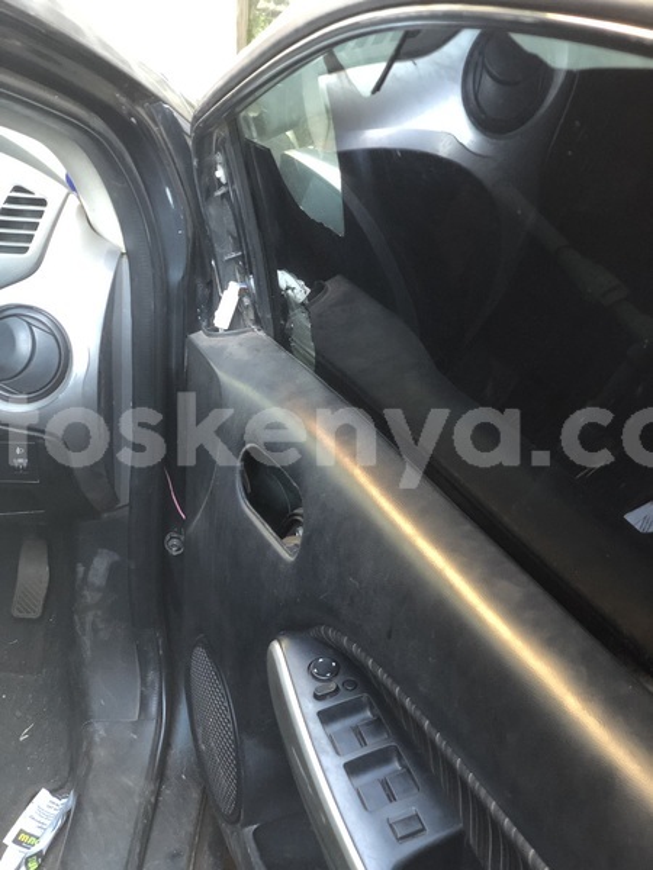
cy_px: 435
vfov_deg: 36.8
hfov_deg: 28.0
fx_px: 1308
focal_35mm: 52
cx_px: 326
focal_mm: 6
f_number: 2.4
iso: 160
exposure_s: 1/10
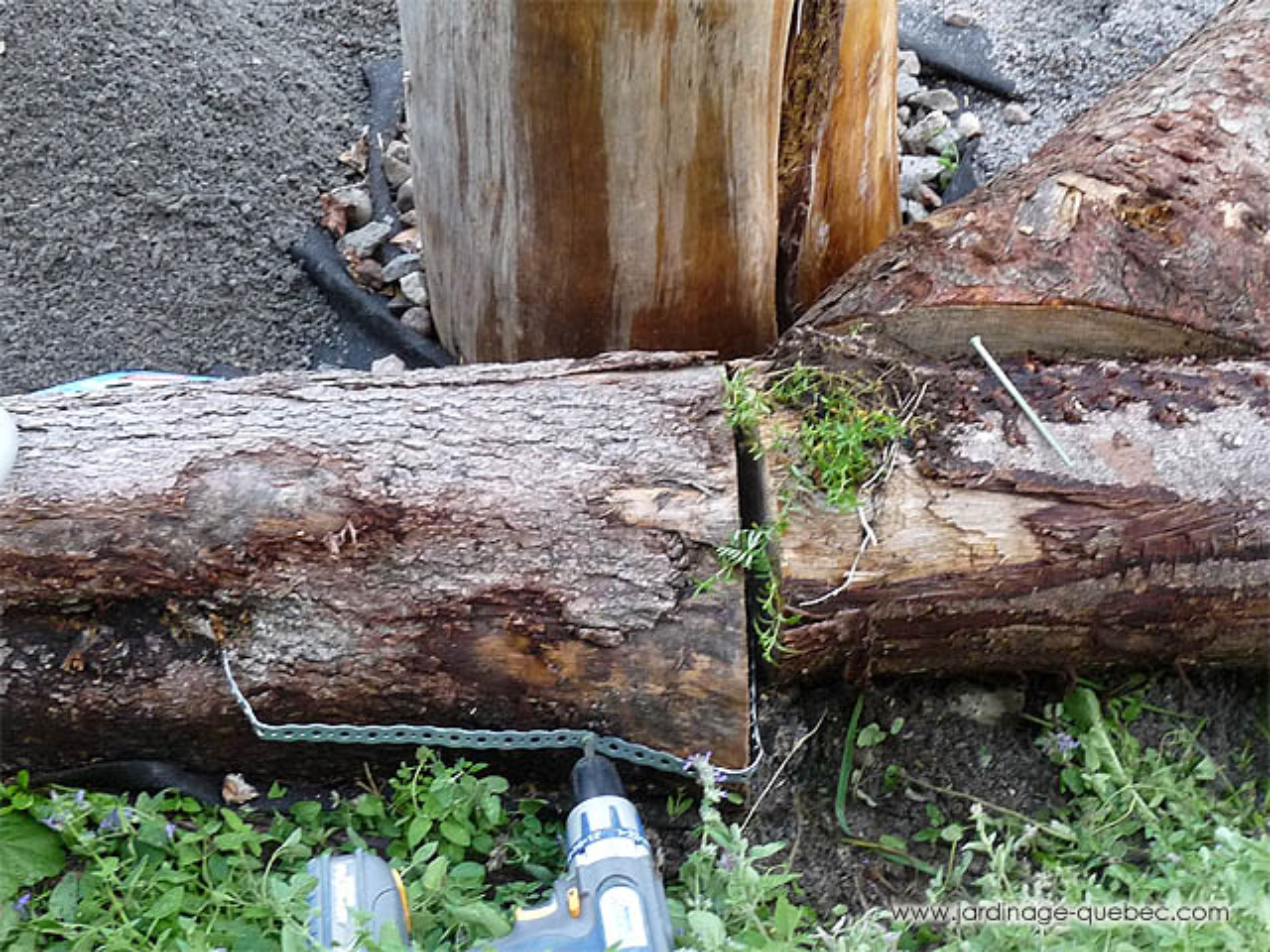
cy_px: 476
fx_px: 1761
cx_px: 635
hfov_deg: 39.7
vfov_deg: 30.3
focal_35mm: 48
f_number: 2.8
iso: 200
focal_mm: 4.8
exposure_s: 1/100
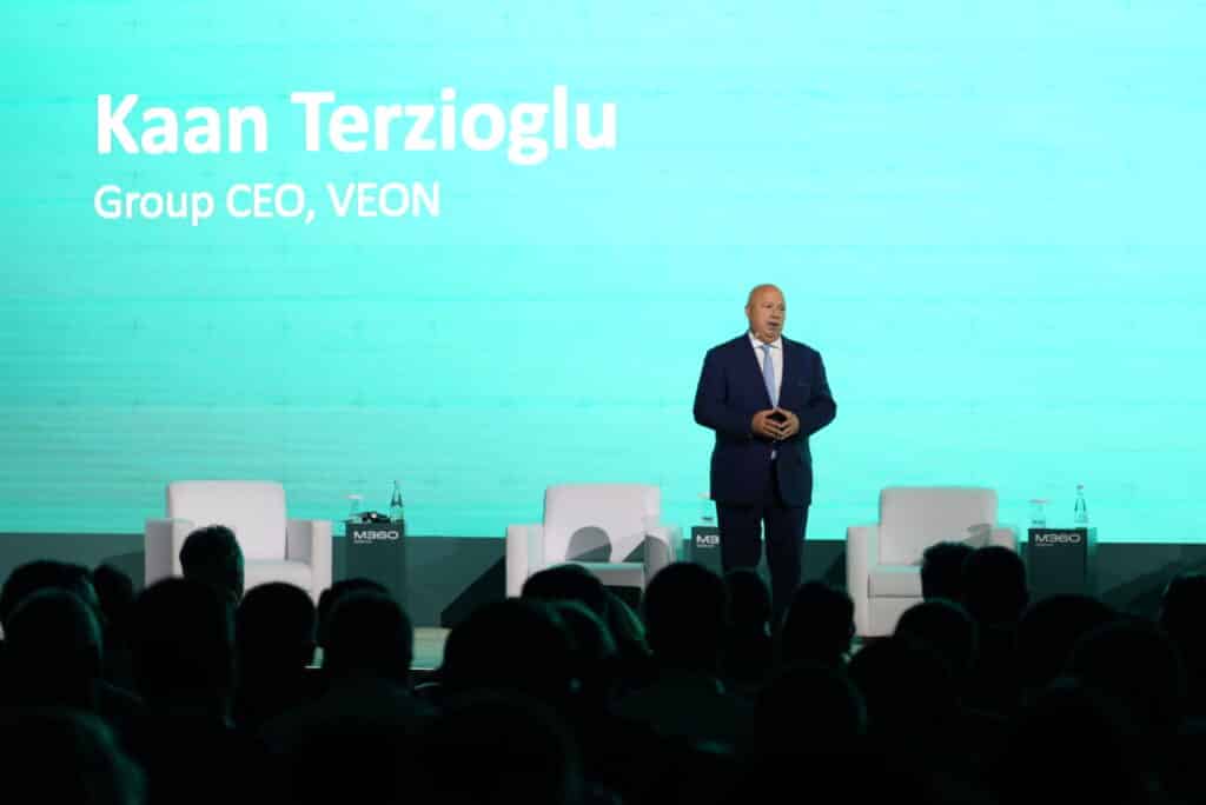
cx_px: 603
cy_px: 402
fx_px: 3519
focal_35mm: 105
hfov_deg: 19.4
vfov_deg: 13.1
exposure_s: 1/125
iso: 1250
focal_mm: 105
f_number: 4
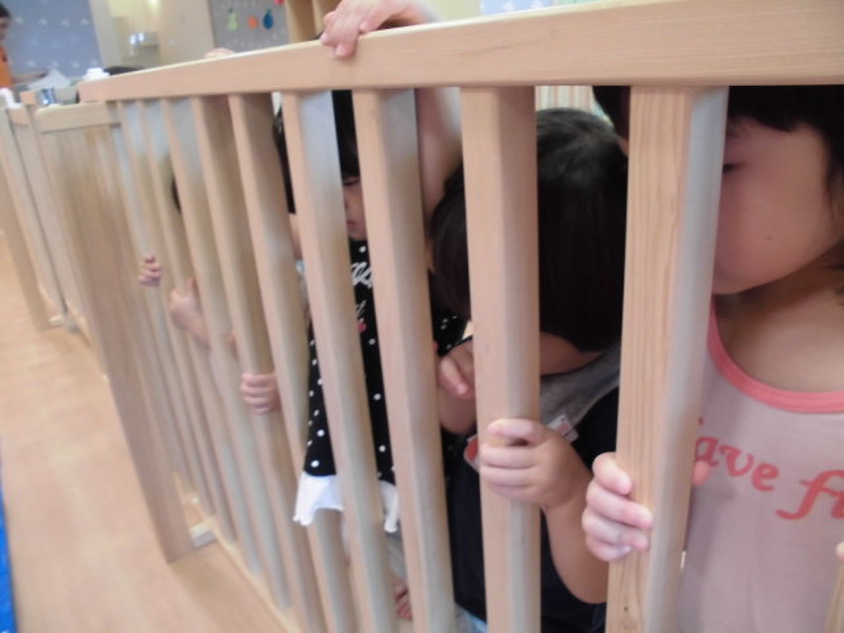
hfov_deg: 67.3
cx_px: 422
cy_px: 316
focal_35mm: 26
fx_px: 634
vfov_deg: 53.1
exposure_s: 1/30
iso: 400
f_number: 3.5
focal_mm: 4.6
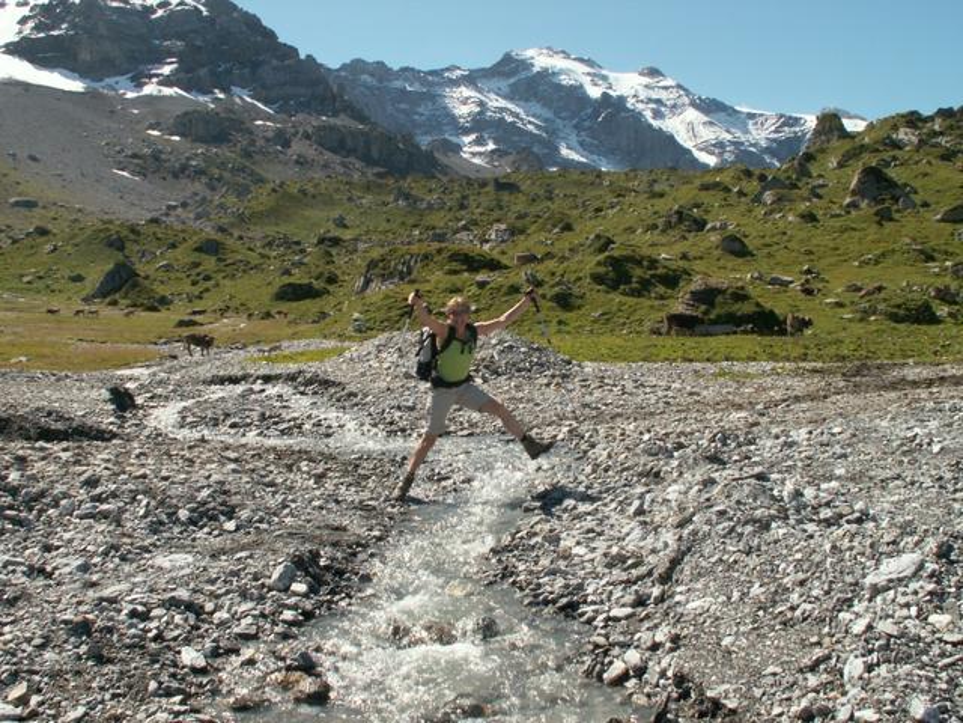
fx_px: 974
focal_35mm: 35
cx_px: 482
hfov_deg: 52.6
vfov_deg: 40.7
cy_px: 362
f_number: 6.3
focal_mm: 5.86
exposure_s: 1/200
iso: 50
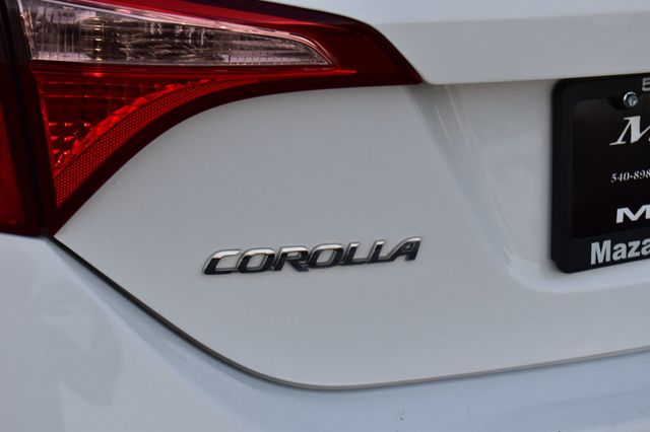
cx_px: 325
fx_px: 1489
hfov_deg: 24.6
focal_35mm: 82
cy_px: 216
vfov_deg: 16.5
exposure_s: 1/30
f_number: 7.1
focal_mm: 55
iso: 400
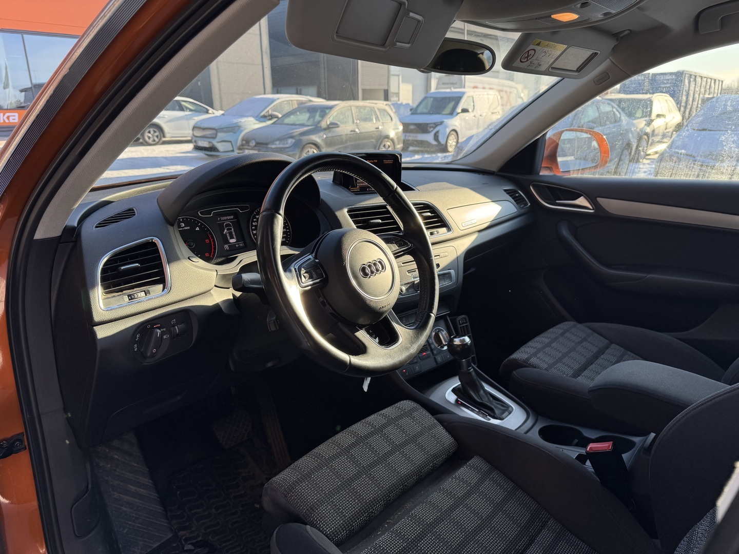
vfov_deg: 56.8
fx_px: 512
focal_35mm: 24
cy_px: 277
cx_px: 370
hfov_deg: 71.6
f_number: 1.78
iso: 80
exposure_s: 1/481
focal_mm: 6.76
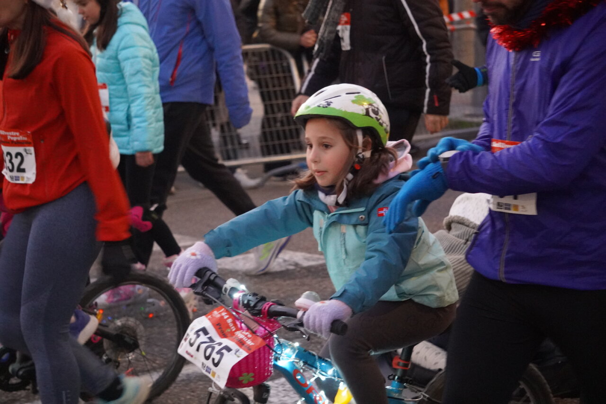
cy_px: 202
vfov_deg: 16.5
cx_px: 303
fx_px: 1388
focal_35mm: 82
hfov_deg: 24.6
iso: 6400
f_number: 4.5
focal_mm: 55
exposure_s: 1/125
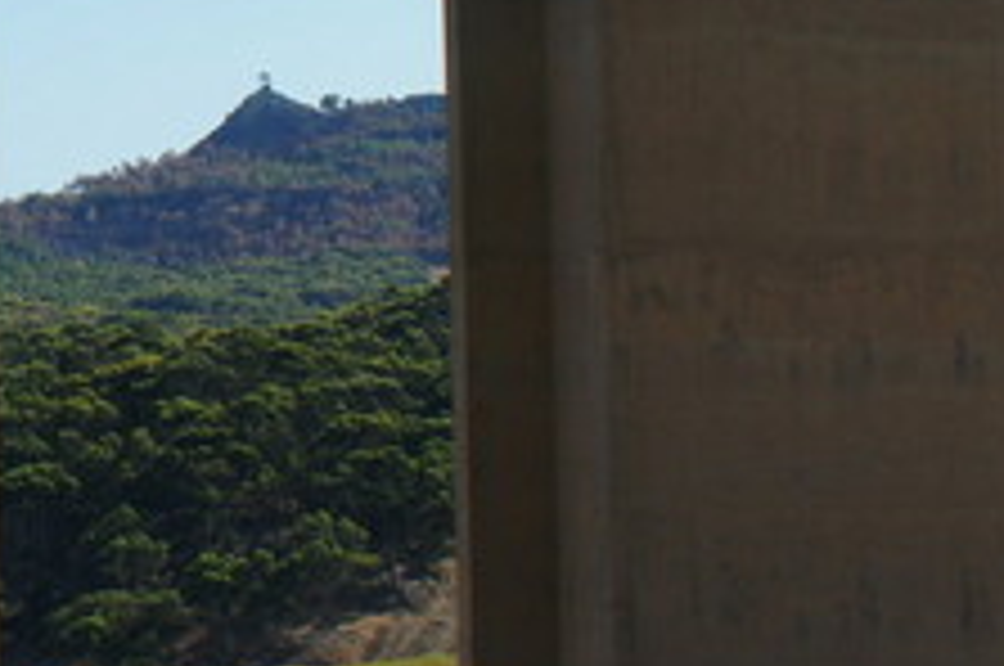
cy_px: -20
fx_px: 4205
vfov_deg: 9.0
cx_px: -414
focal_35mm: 151
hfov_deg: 13.0
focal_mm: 28
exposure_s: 1/250
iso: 250
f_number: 14
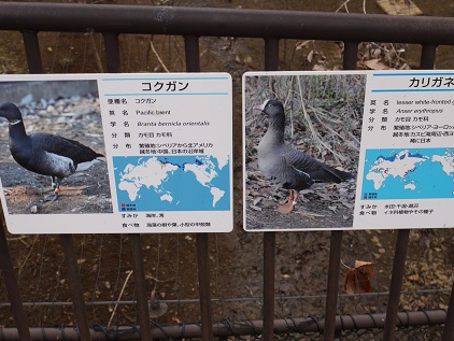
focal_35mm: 50
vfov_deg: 29.1
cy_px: 185
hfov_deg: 38.1
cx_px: 244
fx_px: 656
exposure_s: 1/30
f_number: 4.6
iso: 200
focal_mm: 22
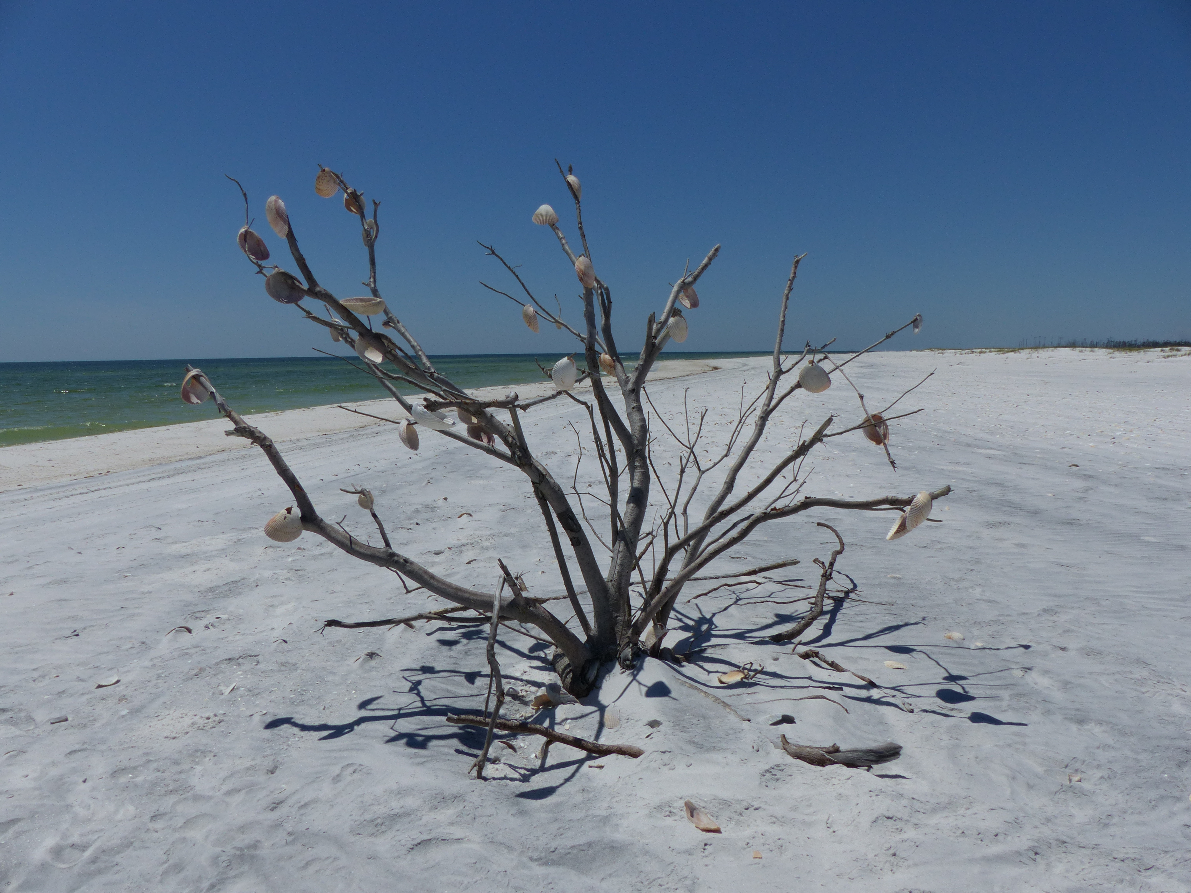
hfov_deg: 69.4
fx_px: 860
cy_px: 446
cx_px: 596
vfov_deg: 54.9
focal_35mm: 25
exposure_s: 1/2500
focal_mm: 4.5
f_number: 4.5
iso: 100
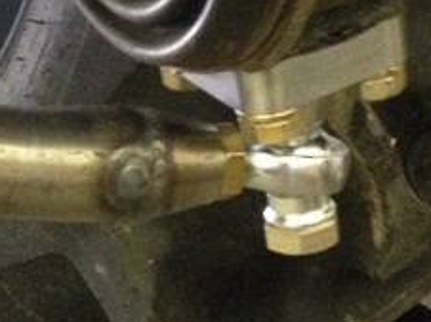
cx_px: 74
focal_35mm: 139
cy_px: 251
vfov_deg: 10.6
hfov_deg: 14.1
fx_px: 1729
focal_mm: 4.12
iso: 500
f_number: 2.4
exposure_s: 1/15
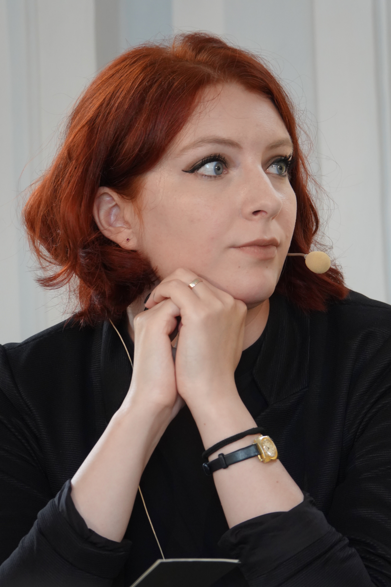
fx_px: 9025
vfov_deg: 3.7
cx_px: 196
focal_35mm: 554
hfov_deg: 2.5
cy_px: 294
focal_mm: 203.2
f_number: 4
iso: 800
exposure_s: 1/80
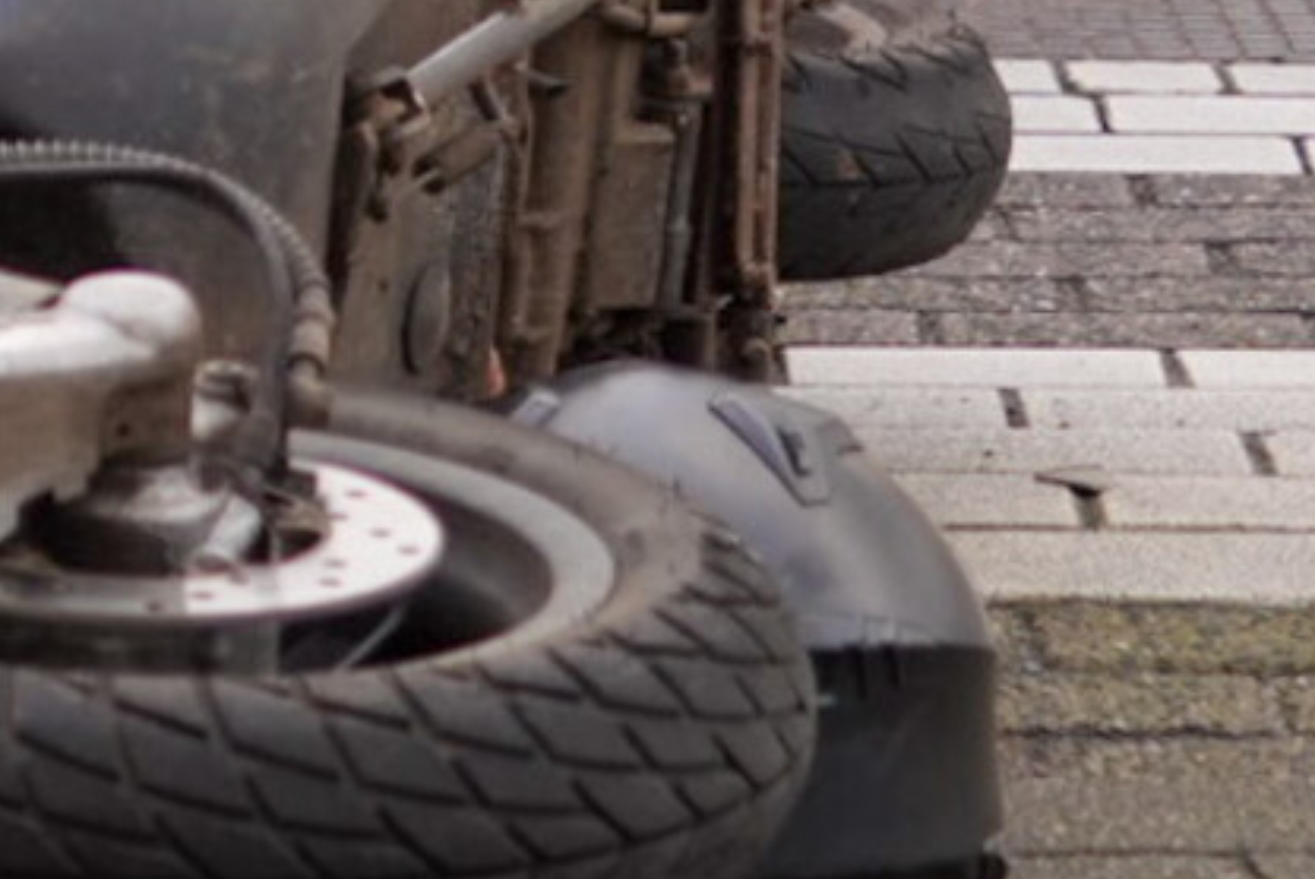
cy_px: -495
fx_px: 6068
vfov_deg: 8.1
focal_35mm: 166
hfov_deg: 11.6
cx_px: -888
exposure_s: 1/500
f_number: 3.5
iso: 200
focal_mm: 24
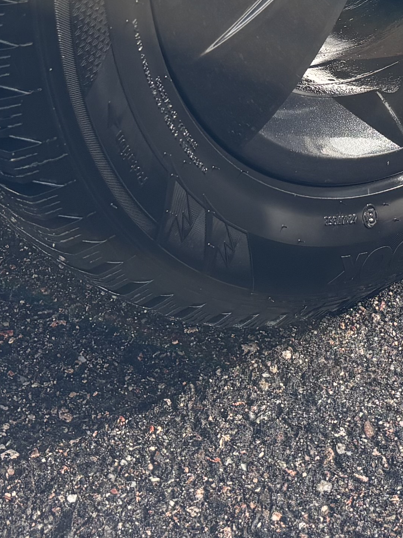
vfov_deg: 17.4
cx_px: 340
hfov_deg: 14.3
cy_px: -242
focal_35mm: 103
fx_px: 1599
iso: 50
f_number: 1.6
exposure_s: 1/319
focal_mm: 5.96
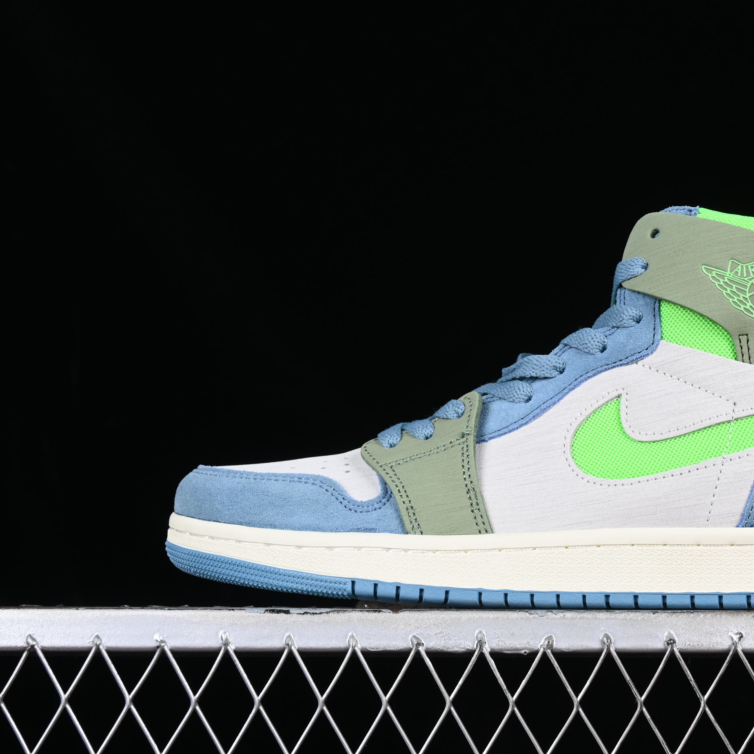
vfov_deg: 18.1
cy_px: 376
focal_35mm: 96
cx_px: 544
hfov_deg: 18.0
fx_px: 2366
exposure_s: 1/80
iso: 160
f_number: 8
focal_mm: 50
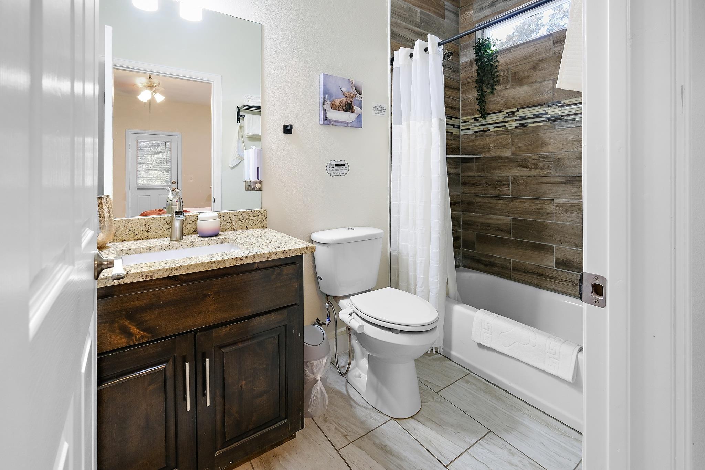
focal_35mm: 15
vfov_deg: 77.3
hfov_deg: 100.4
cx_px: 352
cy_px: 235
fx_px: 294
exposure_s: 1/10
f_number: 6.4
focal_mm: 10
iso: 800
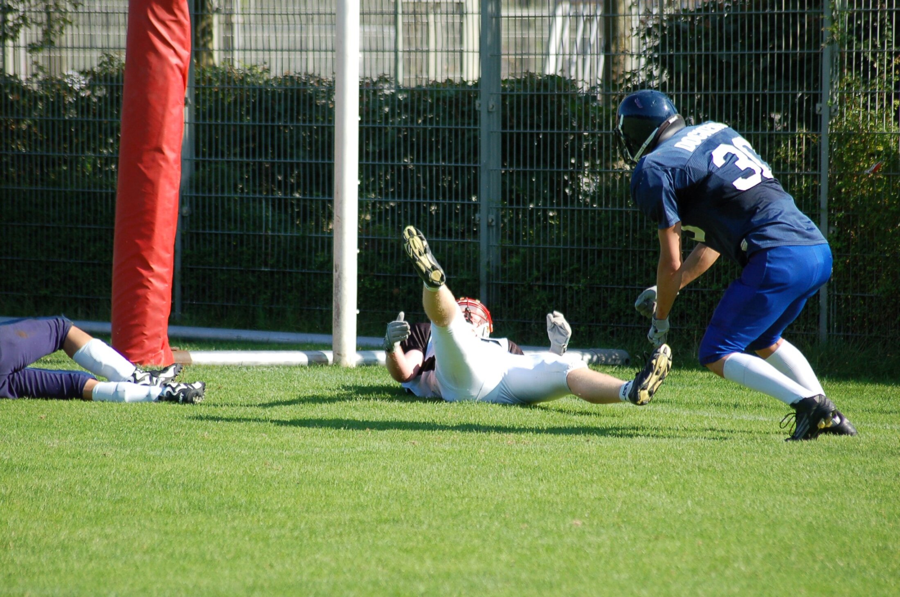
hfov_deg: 8.1
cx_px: 450
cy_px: 298
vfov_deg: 5.4
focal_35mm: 255
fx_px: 6363
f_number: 4.8
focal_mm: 170
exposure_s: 1/1000
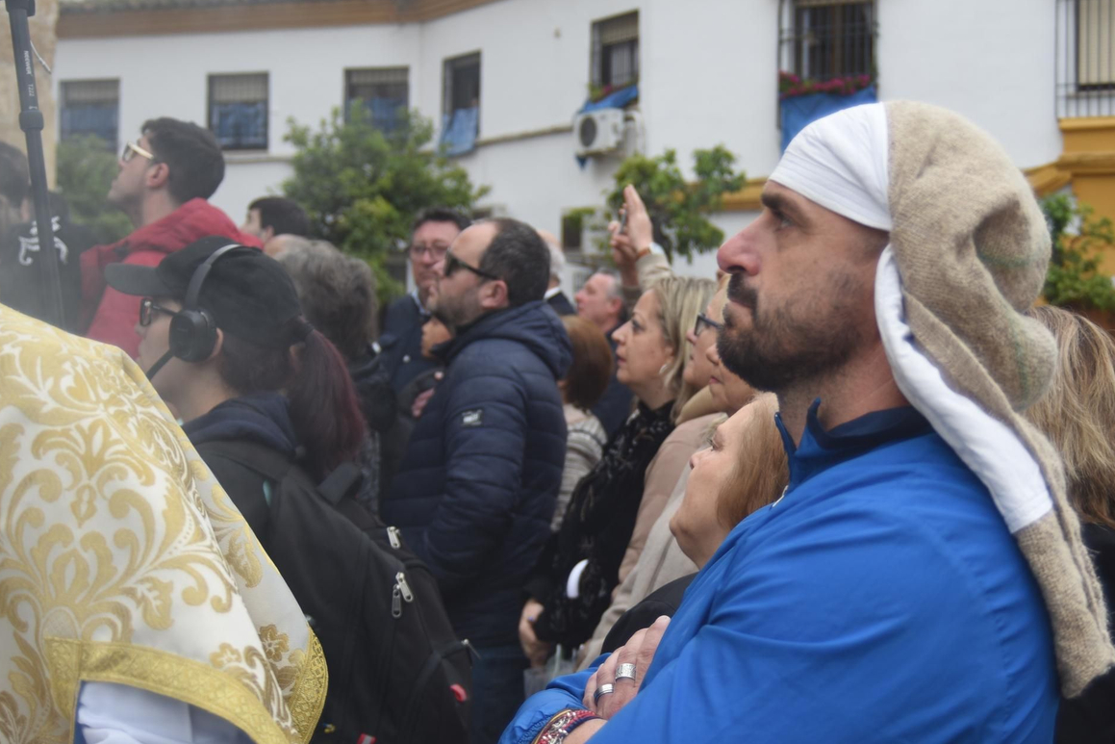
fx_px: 1796
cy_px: 397
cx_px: 676
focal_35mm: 58
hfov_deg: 34.4
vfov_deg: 23.4
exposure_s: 1/125
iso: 160
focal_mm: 42
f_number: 5
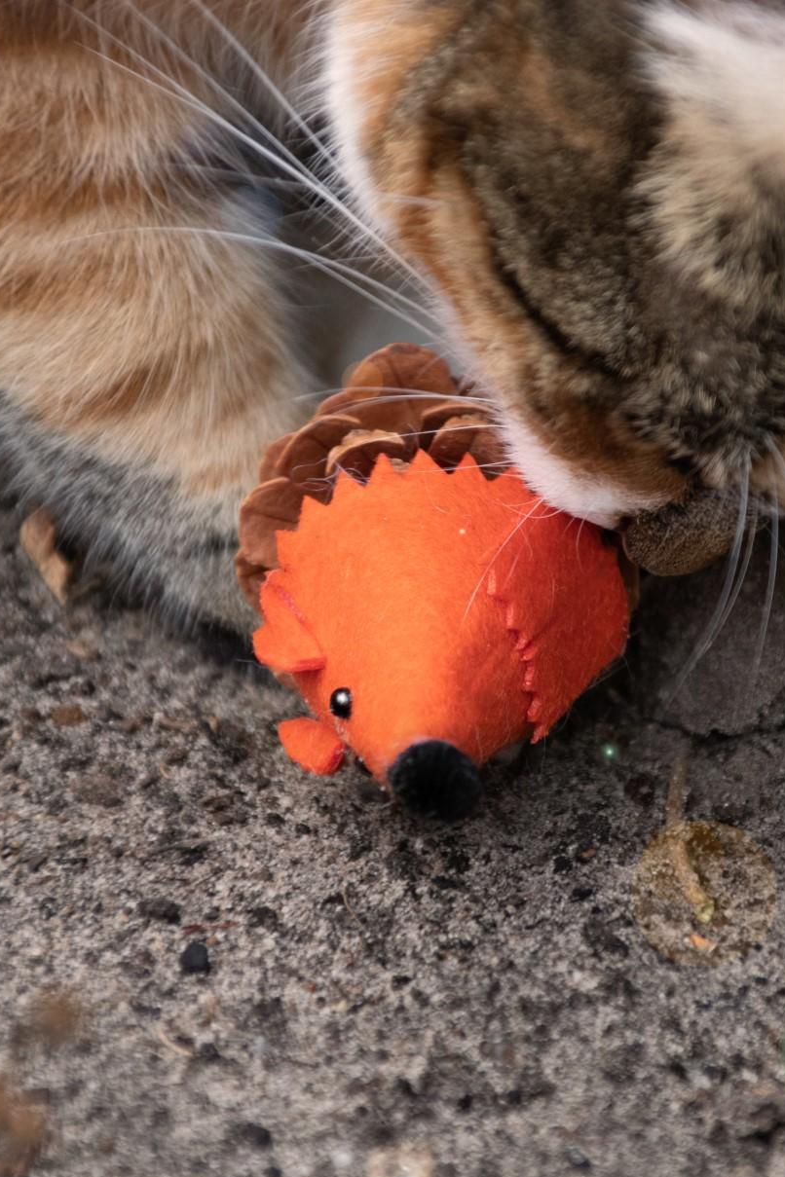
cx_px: 467
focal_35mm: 402
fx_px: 13148
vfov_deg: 5.1
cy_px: 539
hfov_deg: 3.4
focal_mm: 200
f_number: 6.3
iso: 800
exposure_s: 1/320
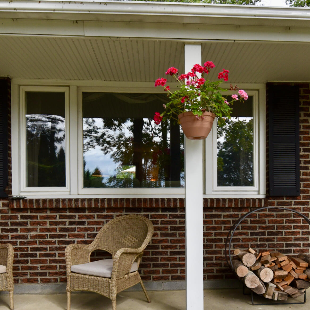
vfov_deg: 46.1
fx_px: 355
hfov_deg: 47.1
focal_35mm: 35
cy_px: 219
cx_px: 178
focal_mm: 16
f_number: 10
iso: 800
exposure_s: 1/400
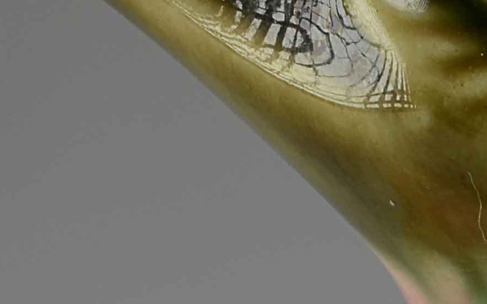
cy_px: -149
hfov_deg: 5.4
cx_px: 554
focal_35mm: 389
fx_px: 5164
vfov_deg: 3.4
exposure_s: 1/80
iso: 100
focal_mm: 46
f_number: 16
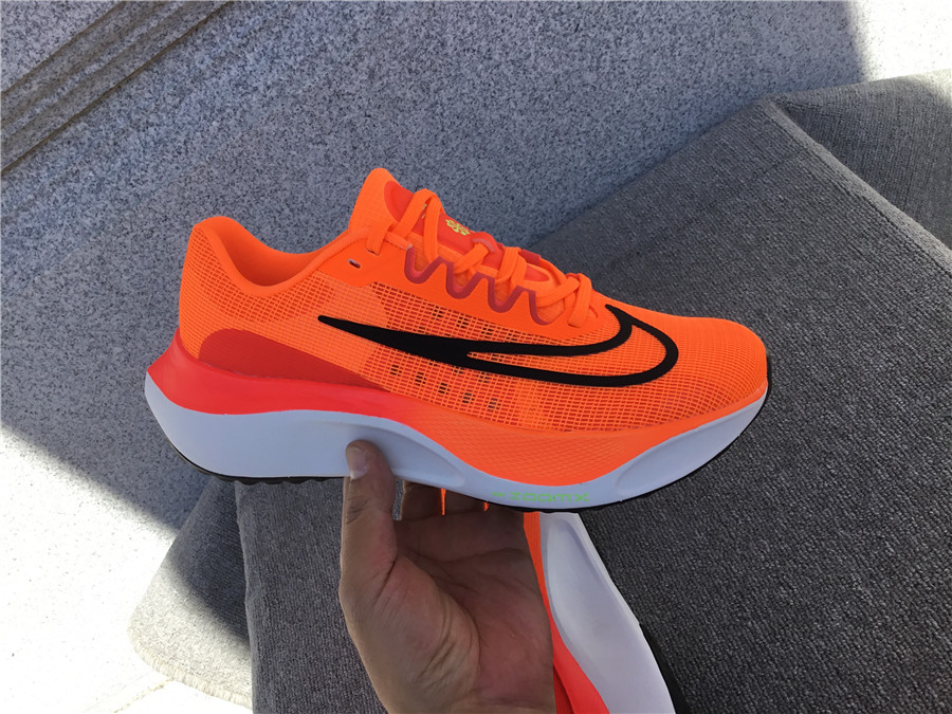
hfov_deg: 58.4
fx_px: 853
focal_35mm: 31
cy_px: 357
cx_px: 476
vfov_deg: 45.4
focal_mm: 3.3
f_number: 2.4
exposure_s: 1/574
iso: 25
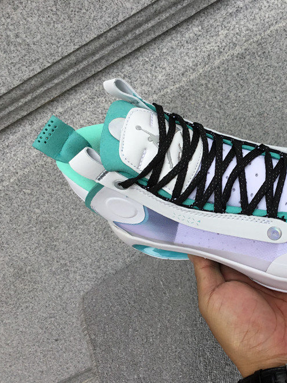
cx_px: 242
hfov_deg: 33.1
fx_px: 464
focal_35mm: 42
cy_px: 192
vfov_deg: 44.8
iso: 25
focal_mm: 3.3
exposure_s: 1/181
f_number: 2.4
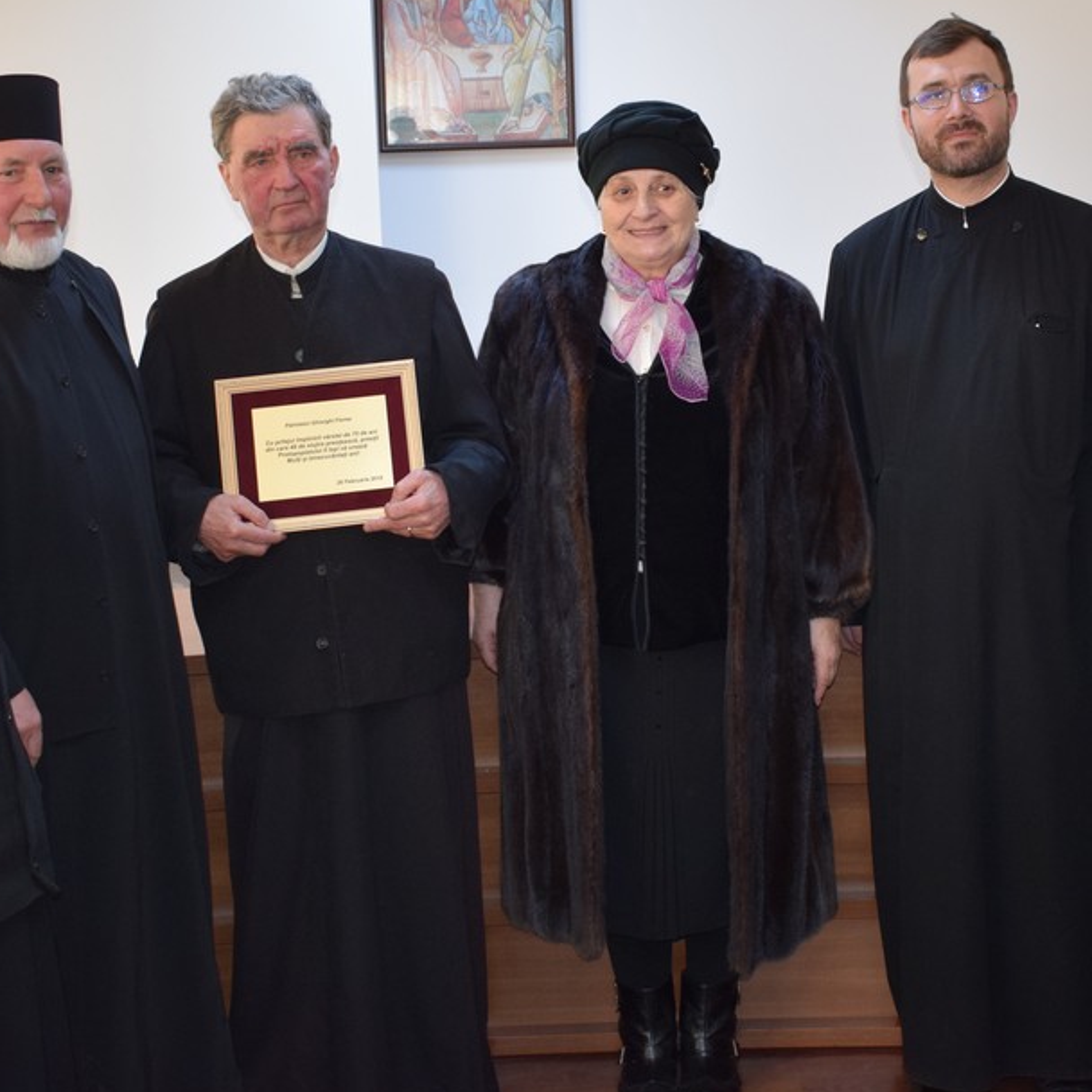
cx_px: 618
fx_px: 2064
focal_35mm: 58
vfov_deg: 29.5
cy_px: 397
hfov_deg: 29.6
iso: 800
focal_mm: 23
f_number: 3.8
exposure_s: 1/100
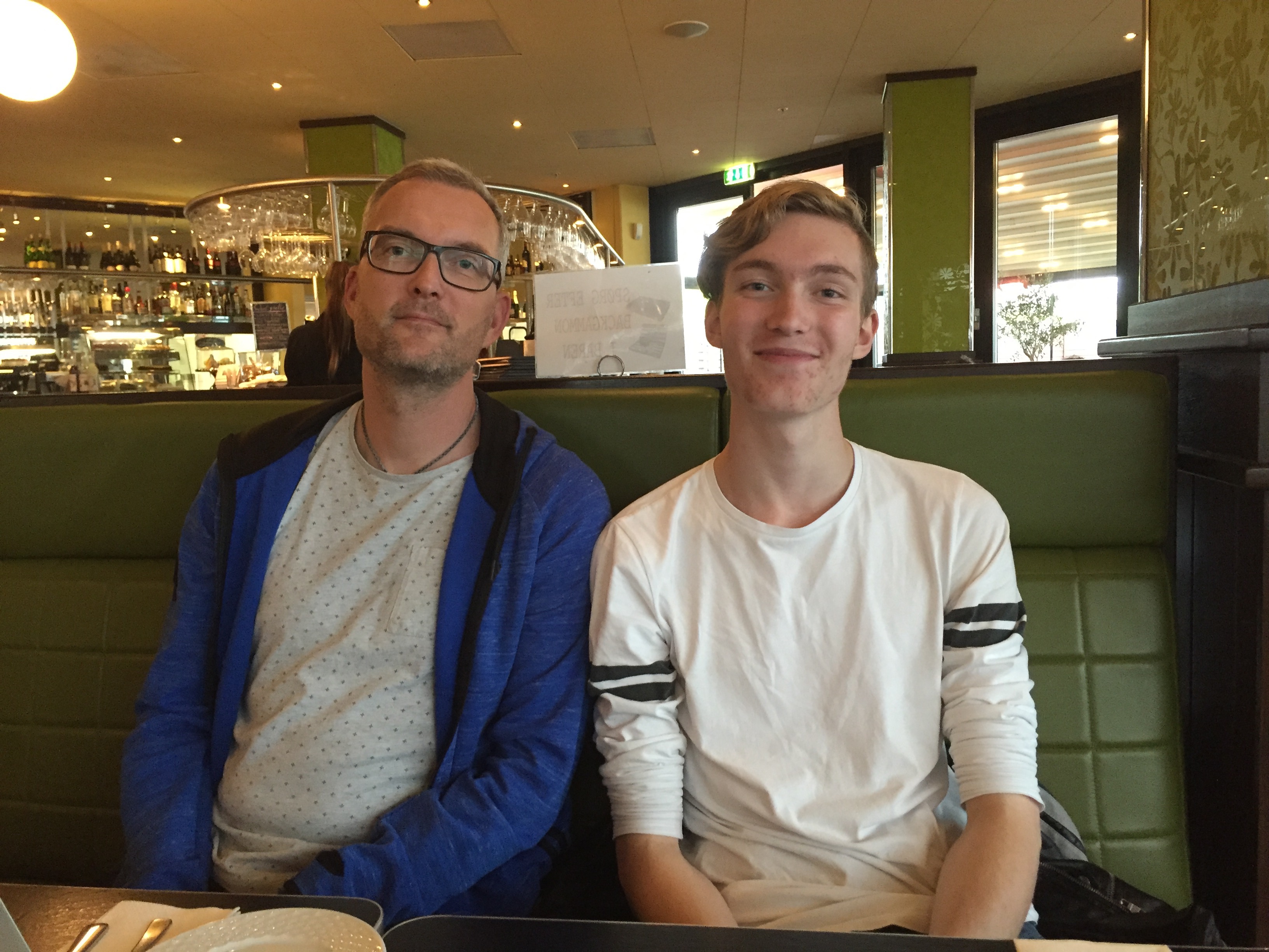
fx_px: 1063
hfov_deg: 61.7
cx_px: 634
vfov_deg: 48.2
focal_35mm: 29
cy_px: 476
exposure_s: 1/25
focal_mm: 4.15
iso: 250
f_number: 2.2
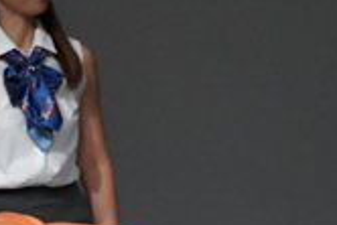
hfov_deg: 1.5
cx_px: -100
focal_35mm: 1400
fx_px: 13117
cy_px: 436
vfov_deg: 1.0
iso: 5000
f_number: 5.6
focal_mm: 200
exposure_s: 1/400
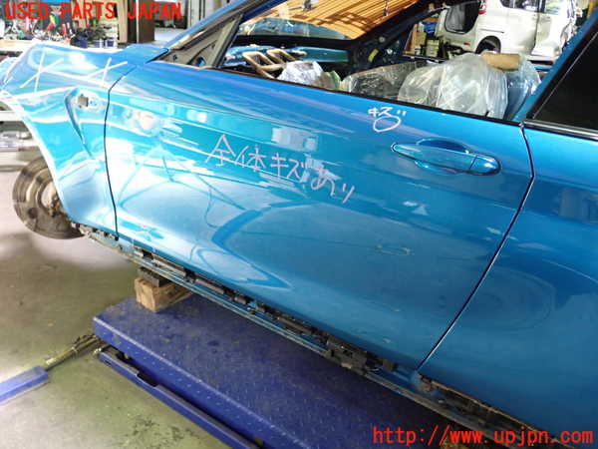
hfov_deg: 60.0
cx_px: 299
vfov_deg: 46.8
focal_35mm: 30
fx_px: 518
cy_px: 224
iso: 500
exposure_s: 1/30
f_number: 2.3
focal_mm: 5.4
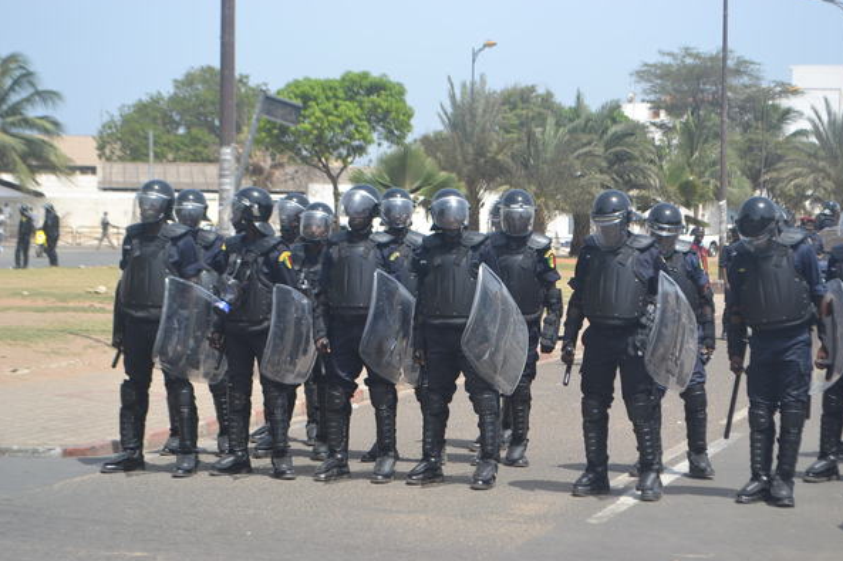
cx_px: 425
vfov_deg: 16.3
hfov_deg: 24.3
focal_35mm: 84
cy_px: 280
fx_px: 1955
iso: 100
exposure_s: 1/200
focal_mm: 55
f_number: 7.1
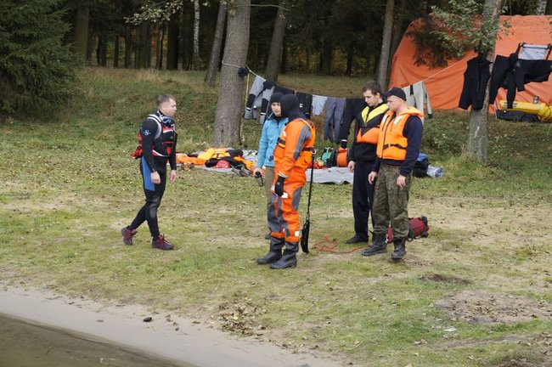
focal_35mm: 75
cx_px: 276
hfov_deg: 27.0
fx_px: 1149
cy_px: 184
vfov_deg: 18.1
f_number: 5.6
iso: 200
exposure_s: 1/160
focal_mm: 50
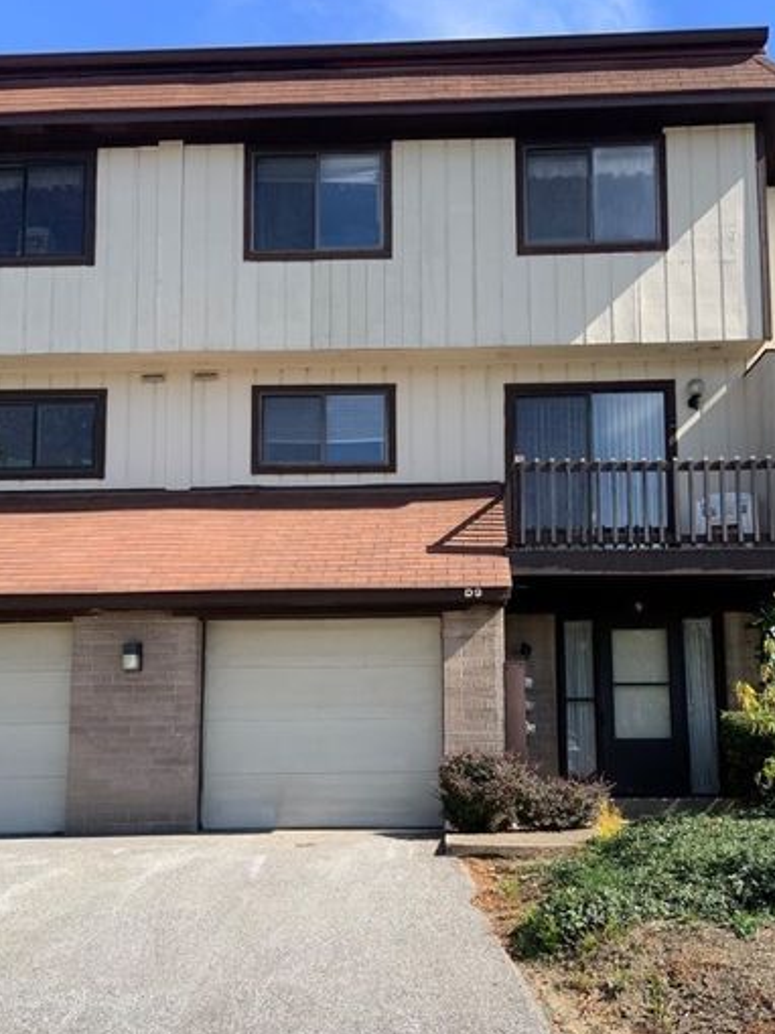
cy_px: 617
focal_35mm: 34
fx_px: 1016
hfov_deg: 41.7
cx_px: 426
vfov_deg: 53.6
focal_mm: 4.25
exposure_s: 1/1299
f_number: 1.8
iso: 25
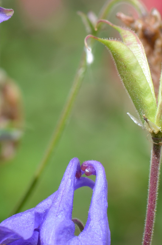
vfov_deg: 7.0
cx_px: 108
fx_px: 1986
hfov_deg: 4.7
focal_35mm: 293
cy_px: 211
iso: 180
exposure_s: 1/250
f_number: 8
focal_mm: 105
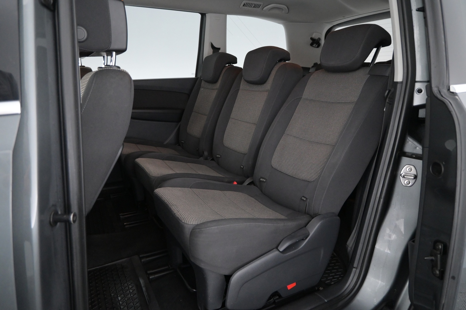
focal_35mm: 24
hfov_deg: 73.7
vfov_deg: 53.1
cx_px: 233
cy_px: 155
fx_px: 311
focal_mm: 16
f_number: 3.5
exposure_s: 1/40
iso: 2500
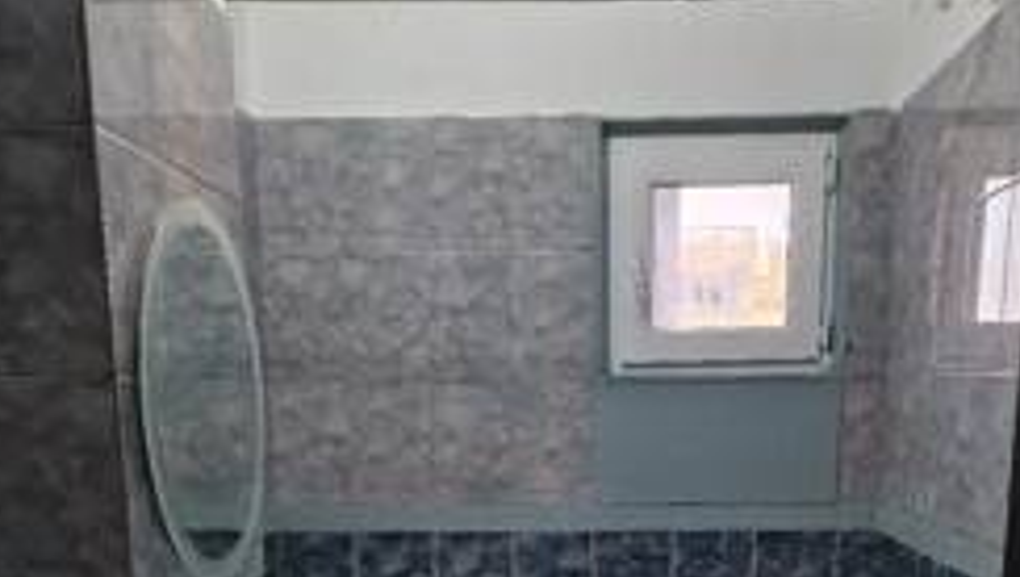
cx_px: 560
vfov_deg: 26.9
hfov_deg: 49.3
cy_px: 627
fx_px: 1110
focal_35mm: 41
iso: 100
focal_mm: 6.4
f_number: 1.8
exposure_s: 1/100
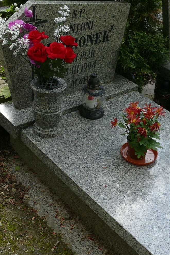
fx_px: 418
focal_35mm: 59
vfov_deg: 33.8
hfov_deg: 23.0
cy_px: 103
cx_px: 95
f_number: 4
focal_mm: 7.5
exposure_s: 1/200
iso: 100
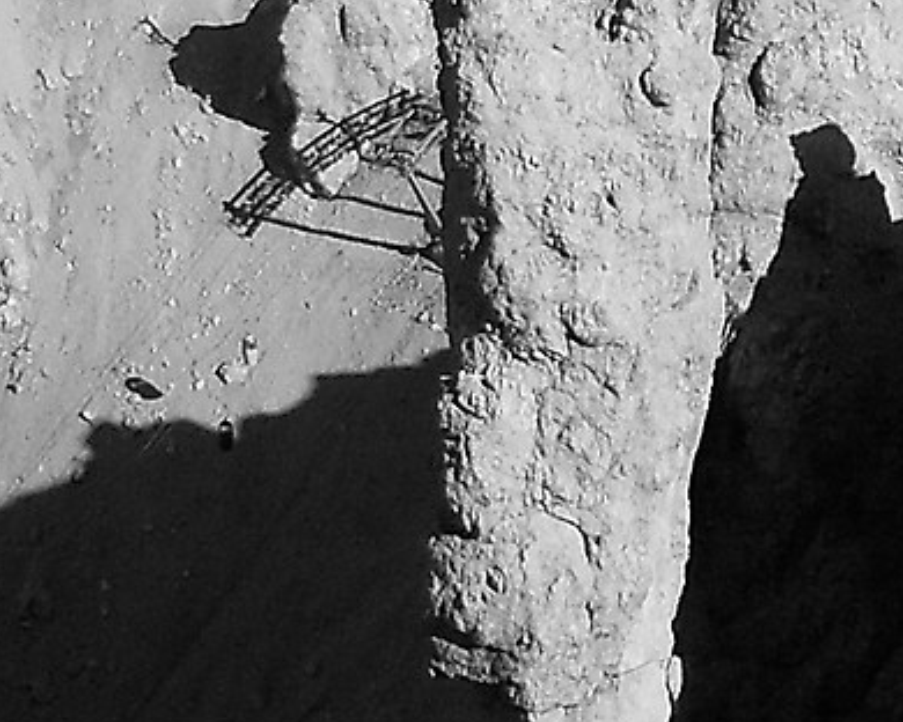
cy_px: 60
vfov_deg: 9.5
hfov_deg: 11.6
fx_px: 4330
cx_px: 1172
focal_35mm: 162
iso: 80
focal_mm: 4.9
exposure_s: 1/1500
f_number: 3.2
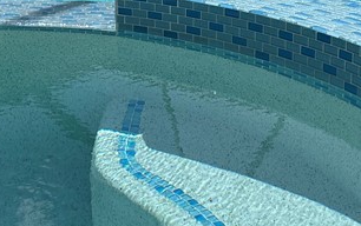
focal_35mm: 85
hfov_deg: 23.7
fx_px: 837
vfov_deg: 14.5
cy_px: -95
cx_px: 42
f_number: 1.78
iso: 80
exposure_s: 1/3717
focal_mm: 6.86
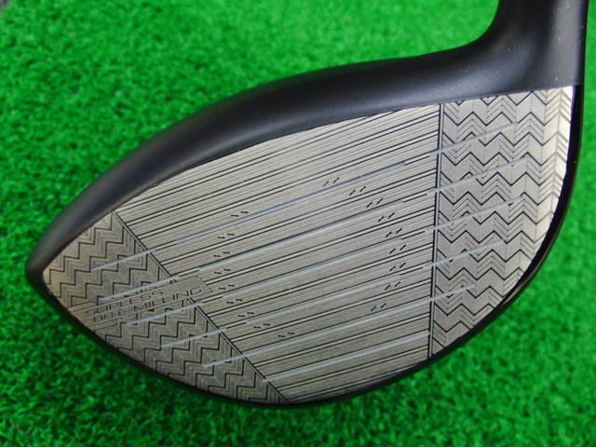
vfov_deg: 38.7
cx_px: 298
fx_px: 637
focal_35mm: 37
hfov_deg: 50.1
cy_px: 224
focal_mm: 6.42
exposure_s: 1/25
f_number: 3.6
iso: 400
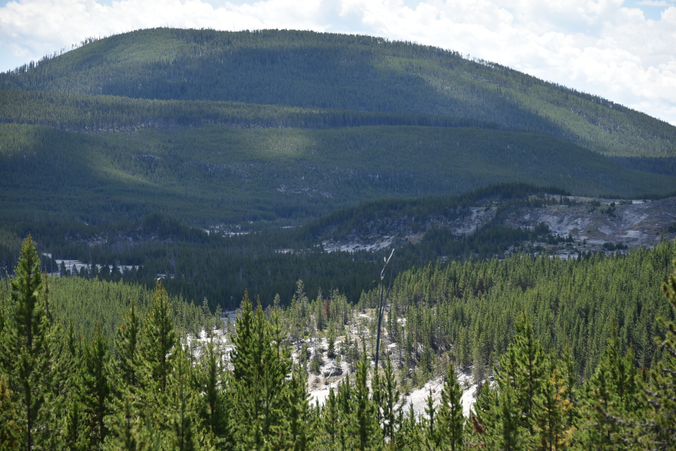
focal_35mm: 135
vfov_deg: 10.2
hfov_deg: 15.2
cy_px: 226
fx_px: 2535
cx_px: 338
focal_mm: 135
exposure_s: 1/320
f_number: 5.6
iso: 110
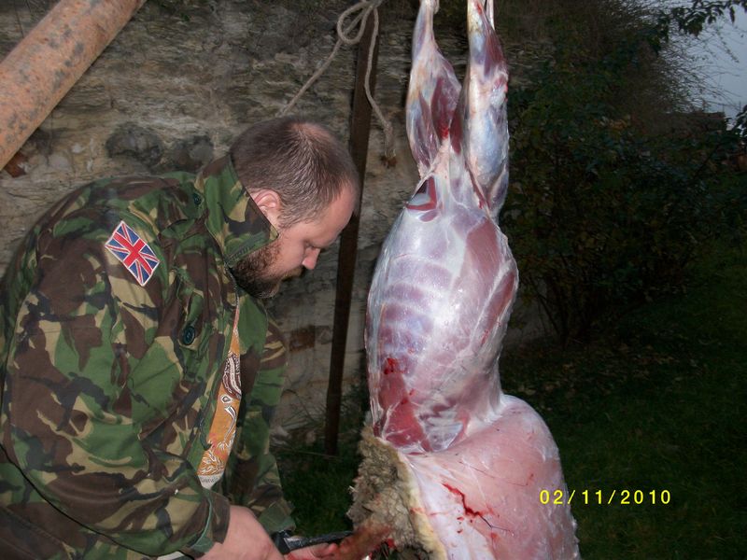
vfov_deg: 36.8
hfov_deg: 47.9
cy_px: 280
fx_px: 842
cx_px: 374
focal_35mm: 39
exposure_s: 1/50.3
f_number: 3.2
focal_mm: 7.1
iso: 150
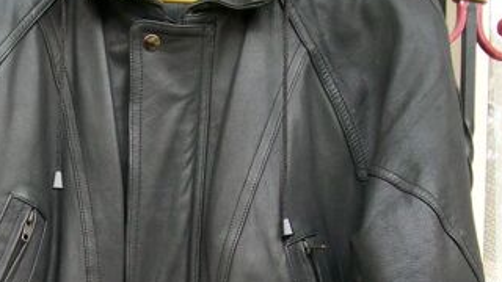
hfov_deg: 28.3
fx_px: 985
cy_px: 354
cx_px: 143
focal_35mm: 74
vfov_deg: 15.6
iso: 100
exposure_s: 1/60
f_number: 2.7
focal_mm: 6.1
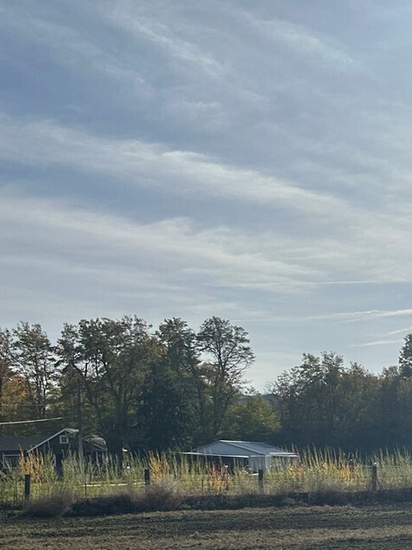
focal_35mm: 61
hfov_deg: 20.7
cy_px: 492
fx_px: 969
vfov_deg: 30.4
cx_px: 605
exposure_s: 1/15625
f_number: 1.78
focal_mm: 6.86
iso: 80
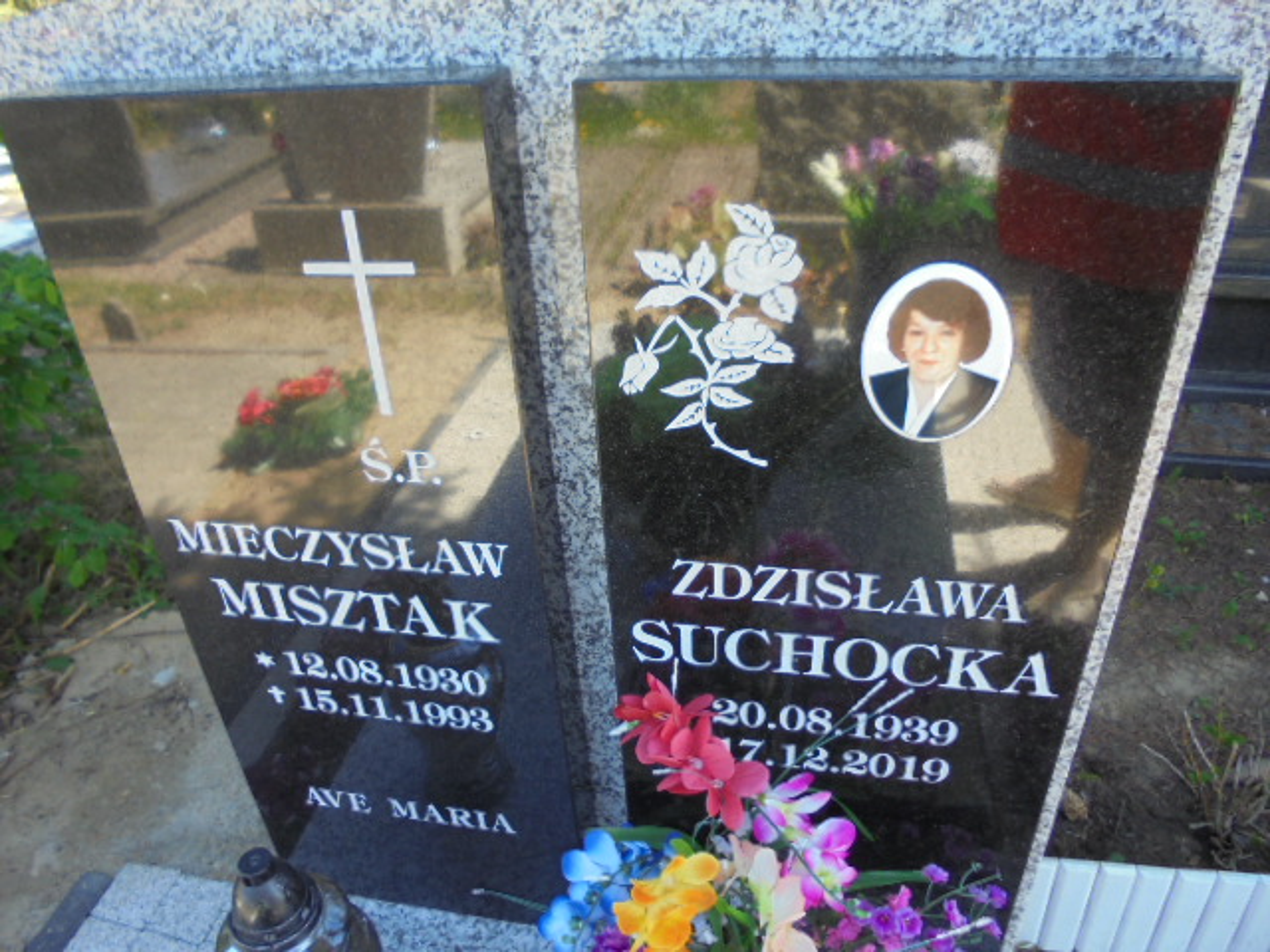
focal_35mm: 26
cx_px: 635
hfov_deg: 67.3
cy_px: 476
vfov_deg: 53.1
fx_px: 954
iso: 100
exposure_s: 1/80
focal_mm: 4.6
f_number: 3.5
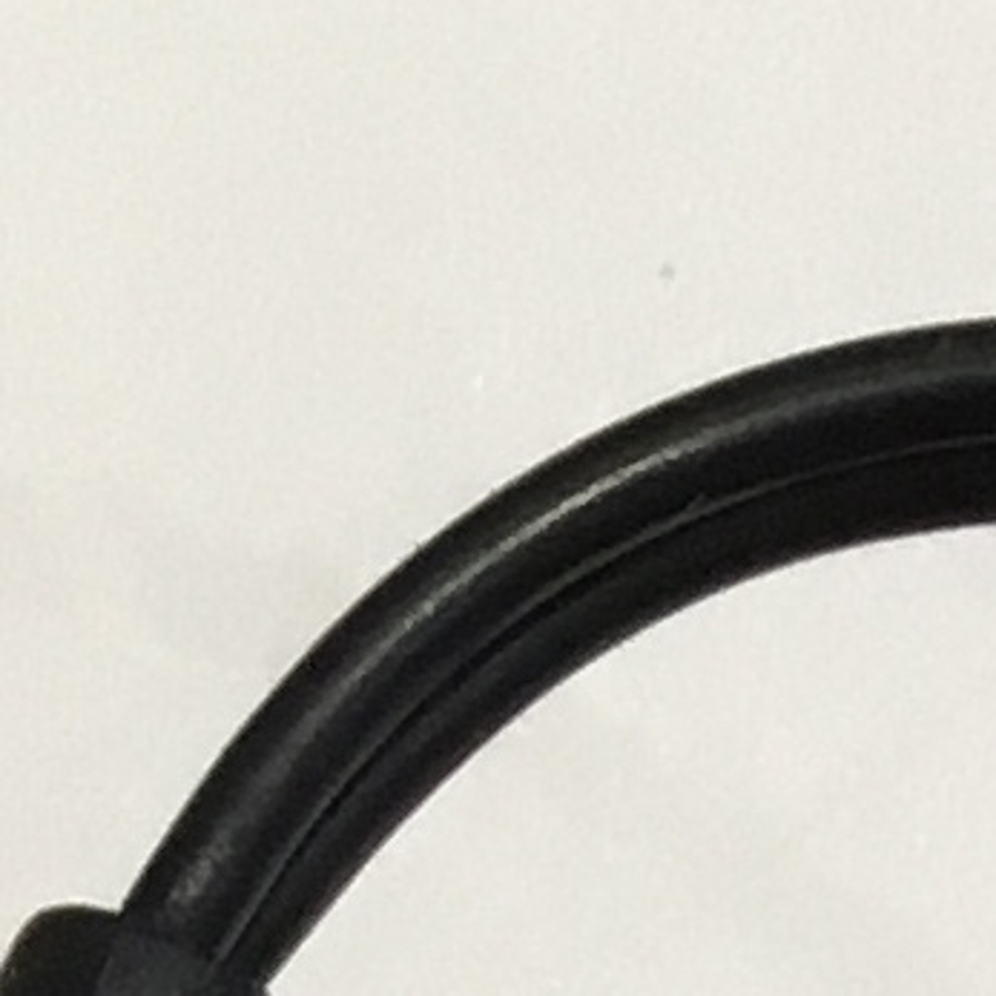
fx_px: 8399
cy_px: 4165
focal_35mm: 258
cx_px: -350
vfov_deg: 5.7
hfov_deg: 6.7
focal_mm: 3.3
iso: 32
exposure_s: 1/30
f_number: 2.4
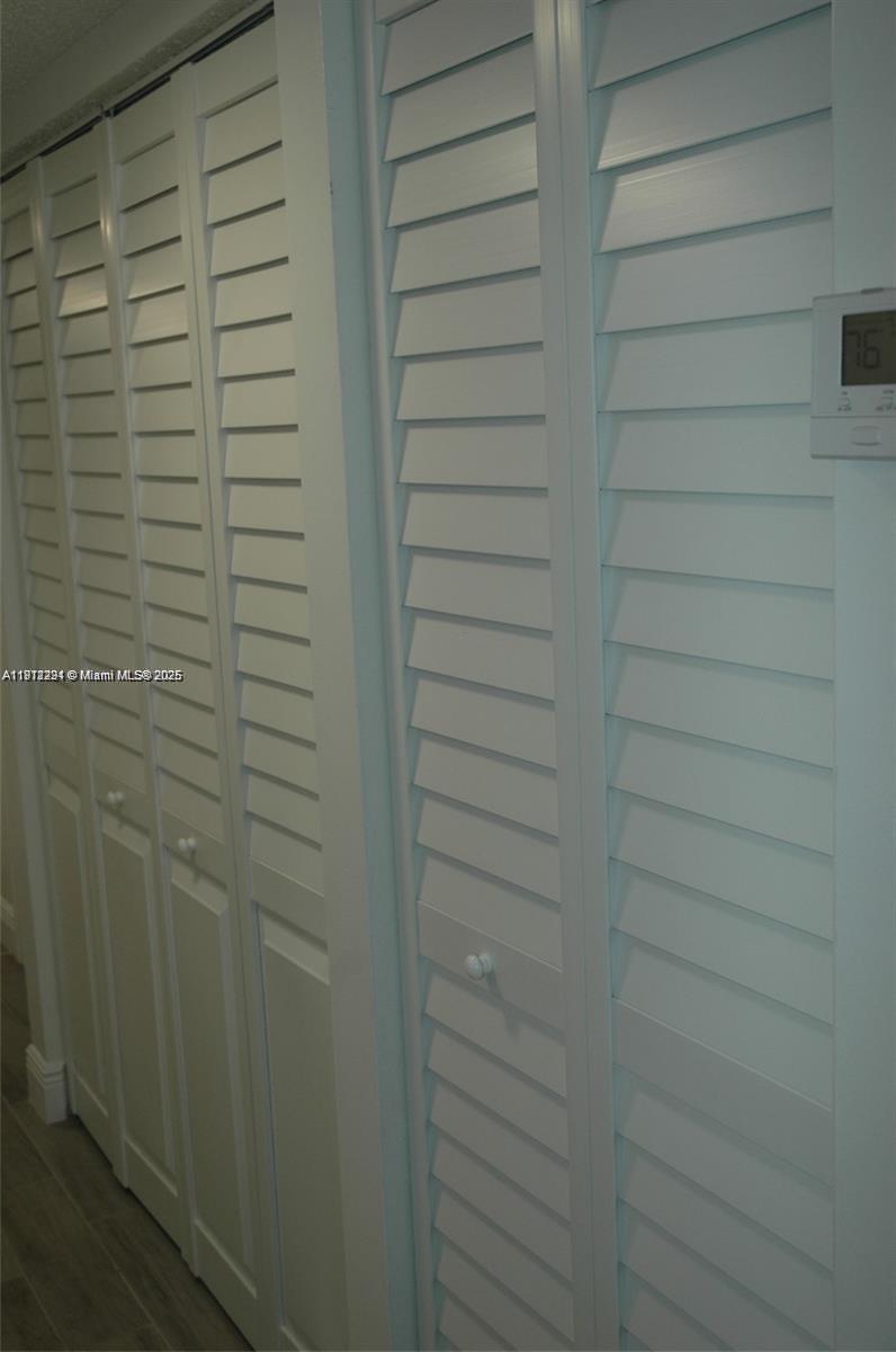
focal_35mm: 40
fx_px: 1517
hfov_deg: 32.9
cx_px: 448
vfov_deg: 48.0
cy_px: 676
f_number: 5
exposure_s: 1/100
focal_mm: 27
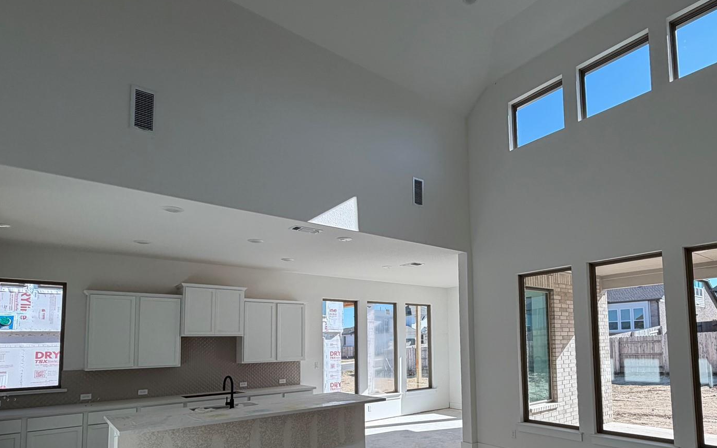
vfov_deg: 53.6
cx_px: 429
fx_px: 430
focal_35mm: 22
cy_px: 309
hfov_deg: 78.8
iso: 64
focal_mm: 2.22
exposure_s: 1/468
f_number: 2.2
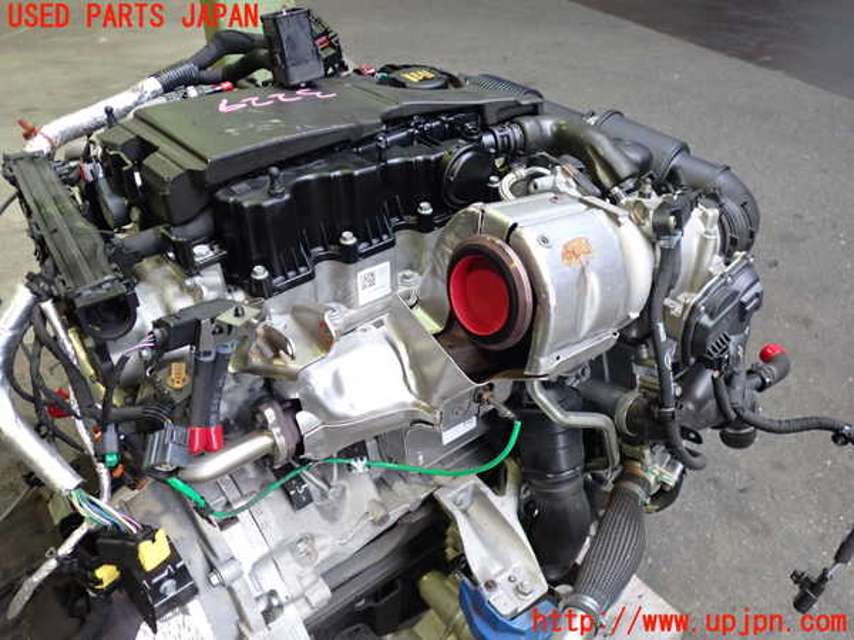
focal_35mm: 30
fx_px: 740
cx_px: 427
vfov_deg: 46.8
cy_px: 320
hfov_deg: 60.0
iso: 250
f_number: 2.3
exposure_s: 1/30
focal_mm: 5.4
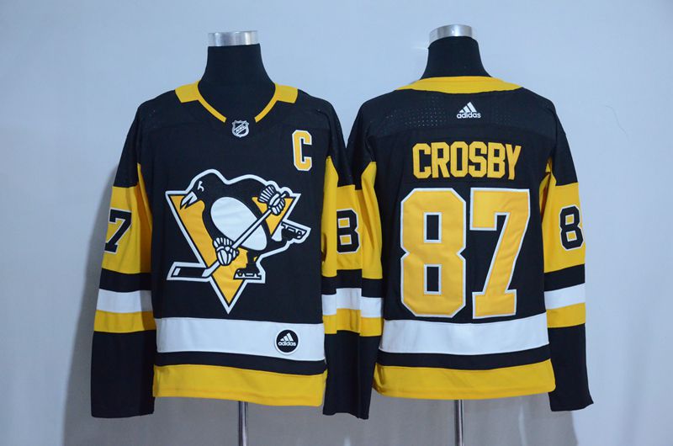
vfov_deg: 21.5
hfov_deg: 32.0
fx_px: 1175
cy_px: 223
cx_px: 336
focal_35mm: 63
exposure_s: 1/40
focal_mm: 42
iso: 4000
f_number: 4.5
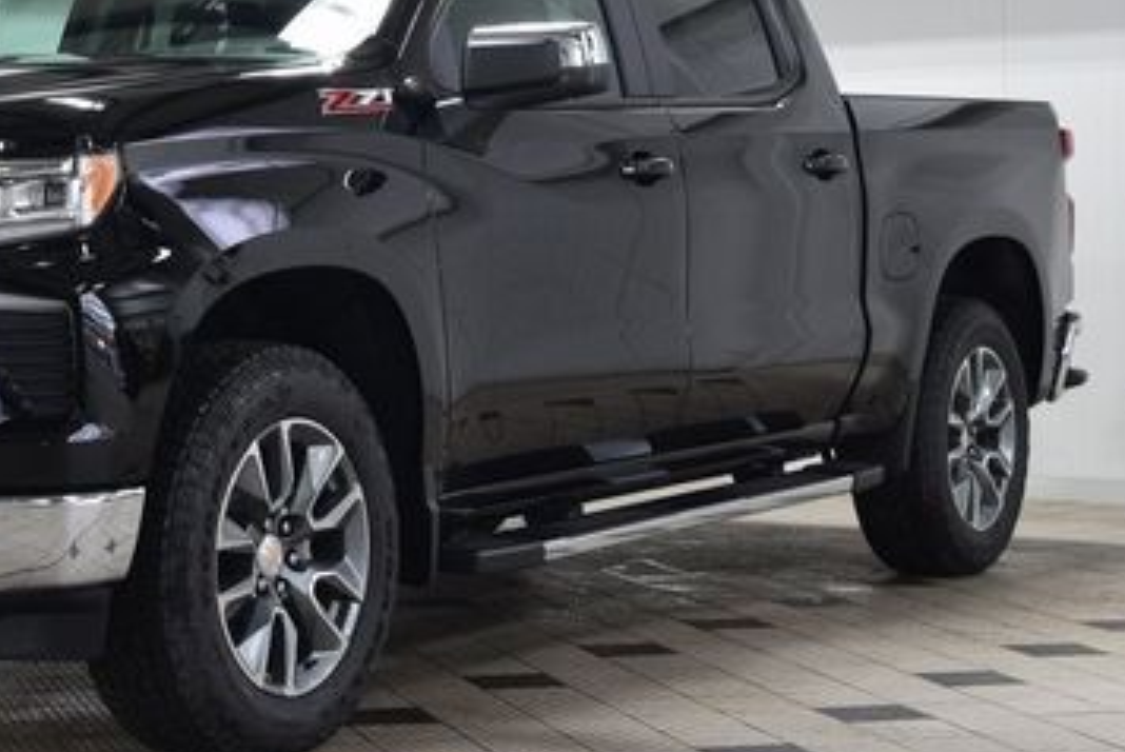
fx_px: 3034
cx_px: 215
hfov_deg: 20.8
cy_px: 261
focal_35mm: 97
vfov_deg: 14.1
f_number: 6.3
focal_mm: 36
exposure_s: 1/15
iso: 450
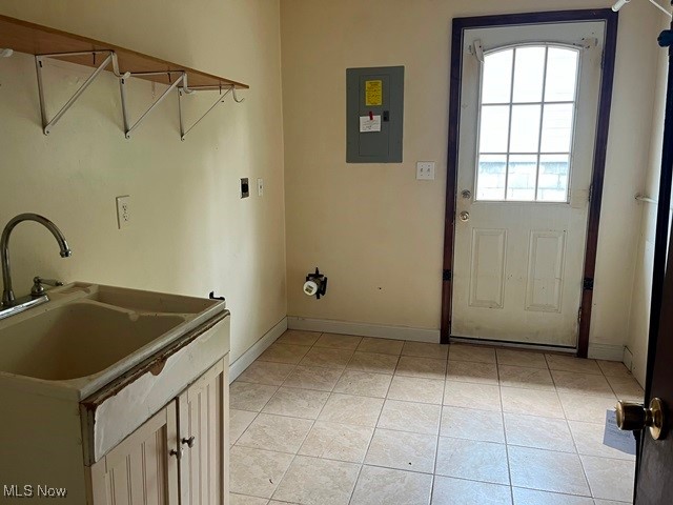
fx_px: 505
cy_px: 252
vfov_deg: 53.1
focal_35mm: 26
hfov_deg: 67.3
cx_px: 336
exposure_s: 1/97
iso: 125
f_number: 1.6
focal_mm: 5.1
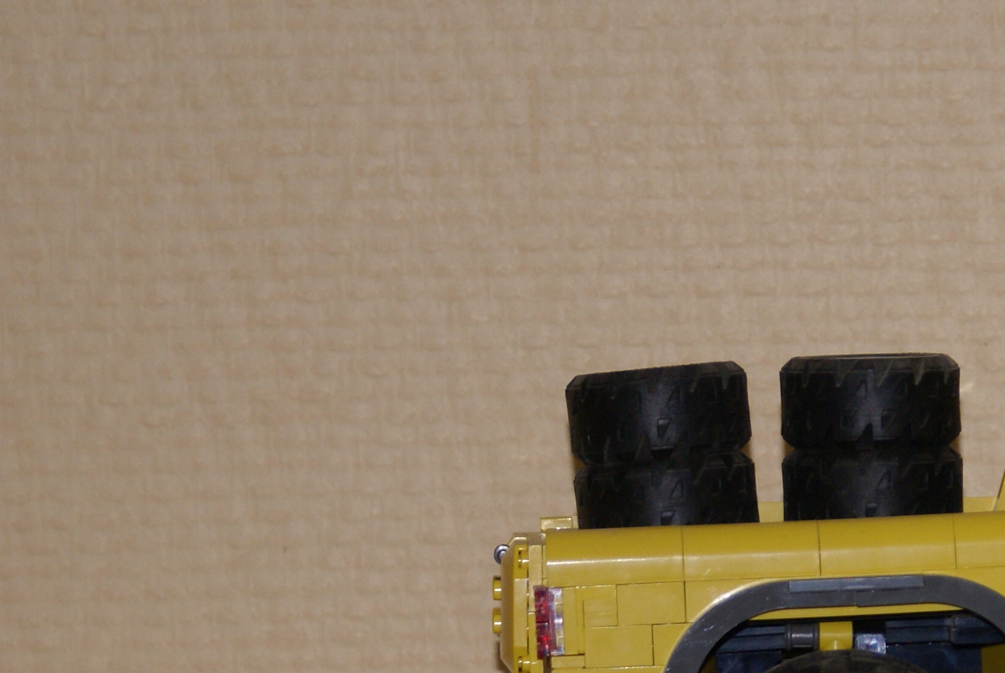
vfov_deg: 5.6
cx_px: 1134
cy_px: 351
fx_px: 6849
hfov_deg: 8.3
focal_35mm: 245
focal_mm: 70
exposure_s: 1/125
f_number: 5.6
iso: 400
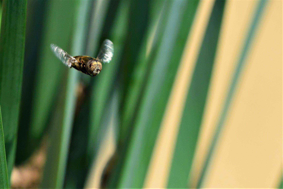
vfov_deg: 13.1
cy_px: 94
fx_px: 826
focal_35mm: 105
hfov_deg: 19.4
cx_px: 142
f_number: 7.1
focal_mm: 105
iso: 2500
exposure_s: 1/8000
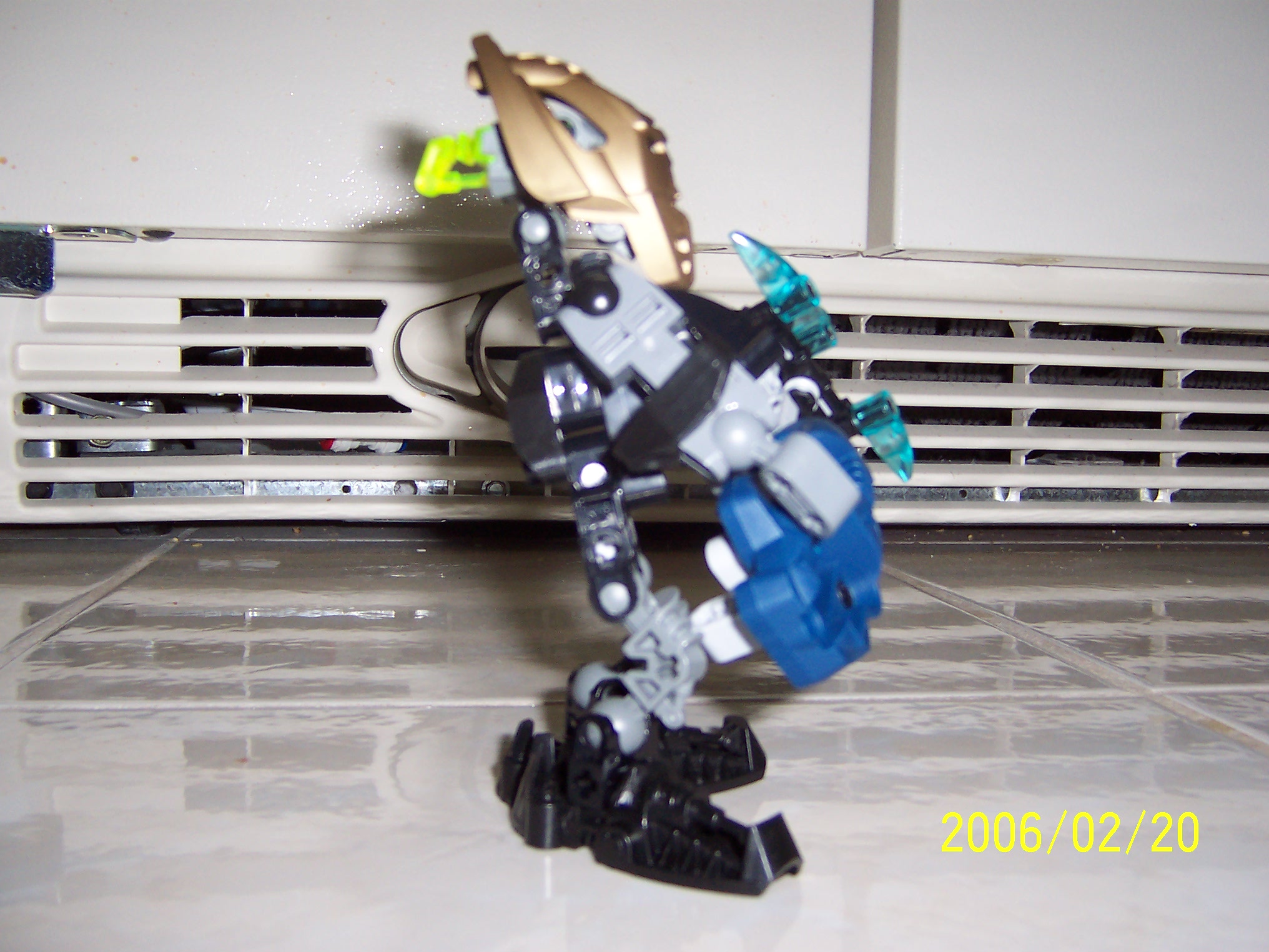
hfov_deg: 51.4
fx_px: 1320
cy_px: 476
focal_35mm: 36
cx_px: 634
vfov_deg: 39.7
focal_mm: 5.6
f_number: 2.8
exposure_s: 1/60
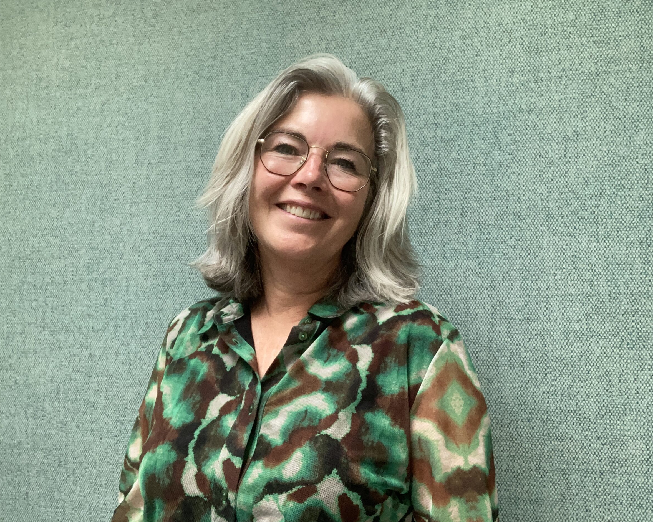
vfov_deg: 43.4
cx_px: 326
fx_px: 657
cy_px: 260
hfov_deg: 52.8
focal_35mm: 34
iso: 200
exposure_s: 1/60
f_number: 2.2
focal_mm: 2.87
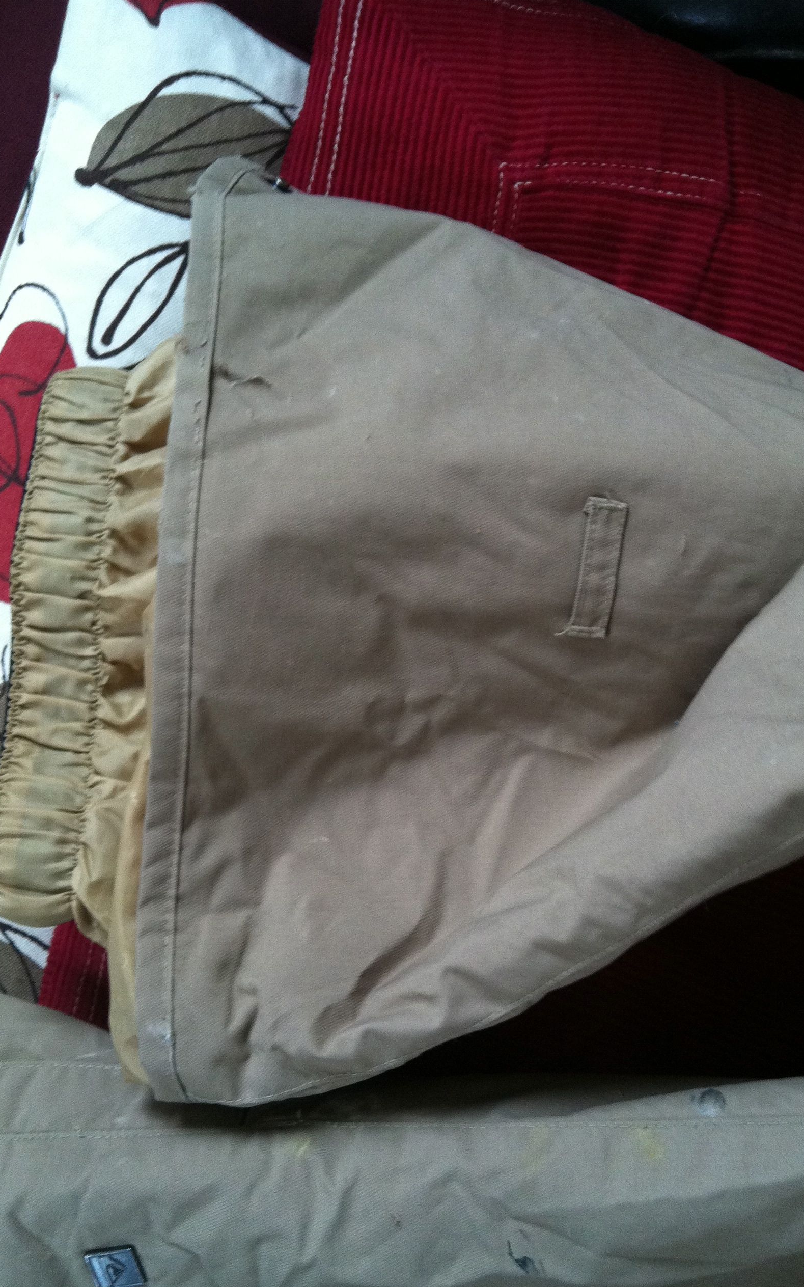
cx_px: 432
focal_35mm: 38
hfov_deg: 33.6
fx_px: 1332
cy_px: 648
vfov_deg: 51.5
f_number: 2.8
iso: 200
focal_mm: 3.85
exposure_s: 1/17
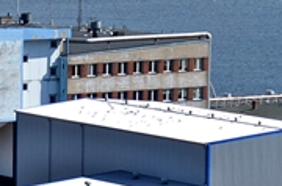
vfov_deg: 3.6
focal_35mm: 381
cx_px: -425
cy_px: 156
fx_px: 2977
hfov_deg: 5.2
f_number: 9
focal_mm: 38
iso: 100
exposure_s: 1/320
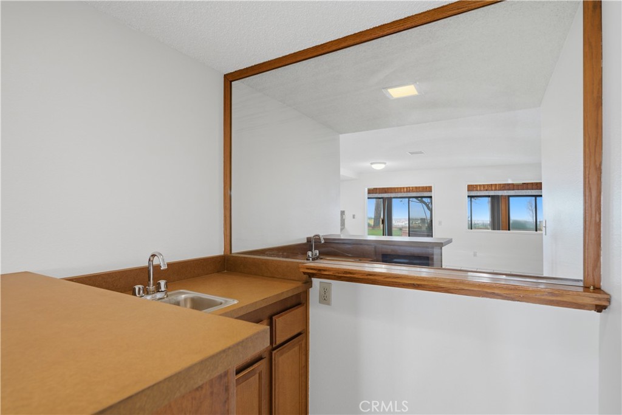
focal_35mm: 17
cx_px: 311
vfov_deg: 70.5
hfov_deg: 93.3
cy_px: 208
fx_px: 294
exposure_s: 1/60
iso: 400
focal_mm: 17
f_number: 7.1
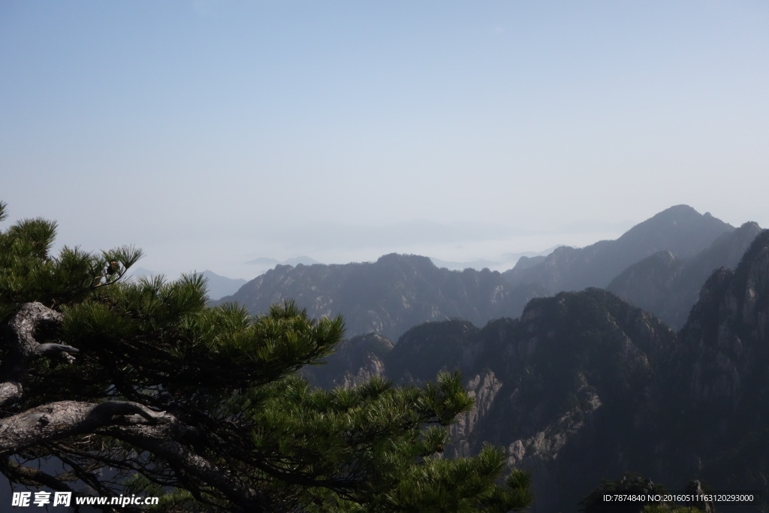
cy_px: 256
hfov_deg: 48.5
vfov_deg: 33.4
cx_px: 384
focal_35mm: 40
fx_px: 855
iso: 800
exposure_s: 1/1600
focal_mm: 14.75
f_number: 10
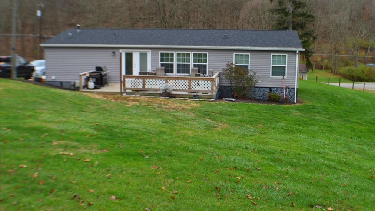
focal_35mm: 54
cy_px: 101
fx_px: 537
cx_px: 189
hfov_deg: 38.5
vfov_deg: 22.2
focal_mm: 34
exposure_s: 1/125
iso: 400
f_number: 9
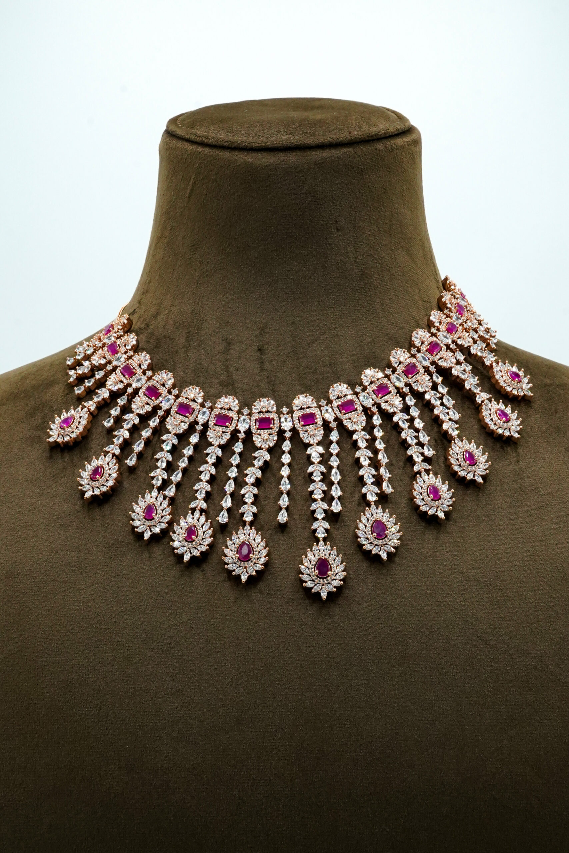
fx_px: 1233
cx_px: 284
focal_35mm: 52
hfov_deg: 26.0
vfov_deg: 38.2
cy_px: 426
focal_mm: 35
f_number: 16
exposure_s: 1/200
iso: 2000
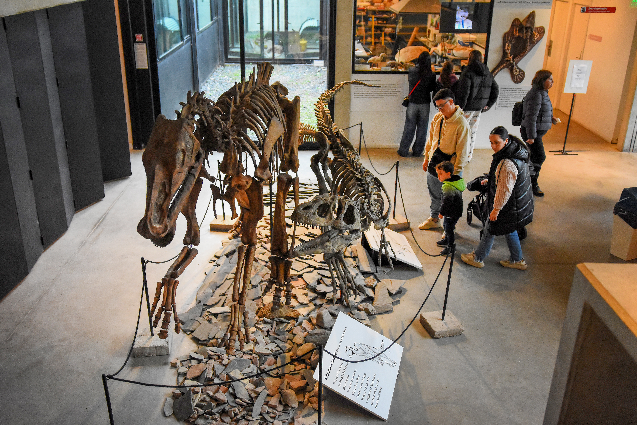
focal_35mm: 34
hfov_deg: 55.1
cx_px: 318
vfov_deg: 38.4
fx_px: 610
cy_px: 212
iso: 4000
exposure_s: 1/640
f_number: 1.8
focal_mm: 23
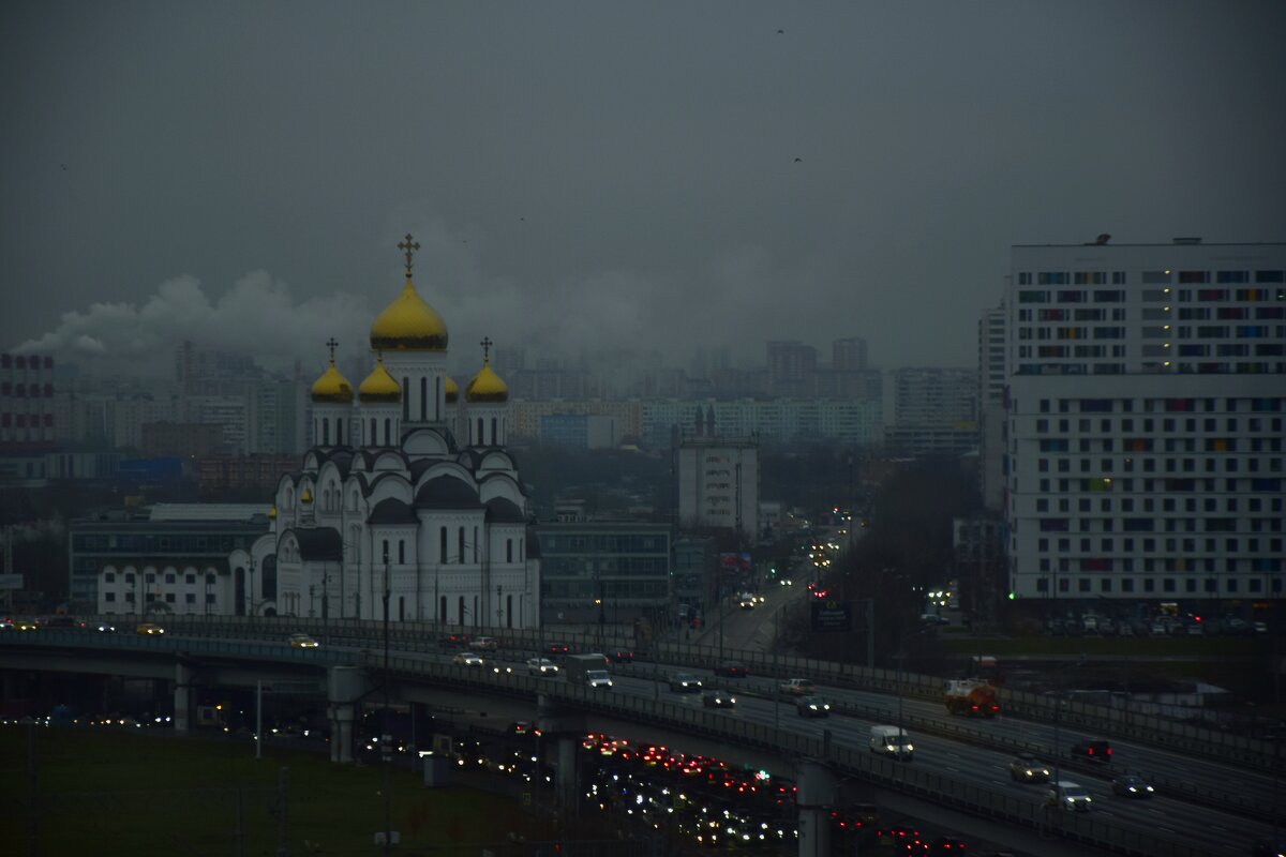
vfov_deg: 8.7
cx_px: 643
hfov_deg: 13.0
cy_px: 428
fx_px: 5626
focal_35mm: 158
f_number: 5.6
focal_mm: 105
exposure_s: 1/80
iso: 400
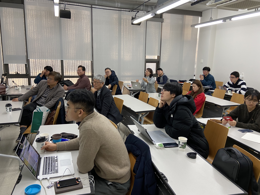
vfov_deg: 53.1
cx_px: 130
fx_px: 195
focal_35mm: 26
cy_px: 98
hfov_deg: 67.3
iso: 80
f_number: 1.8
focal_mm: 4.25
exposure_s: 1/60
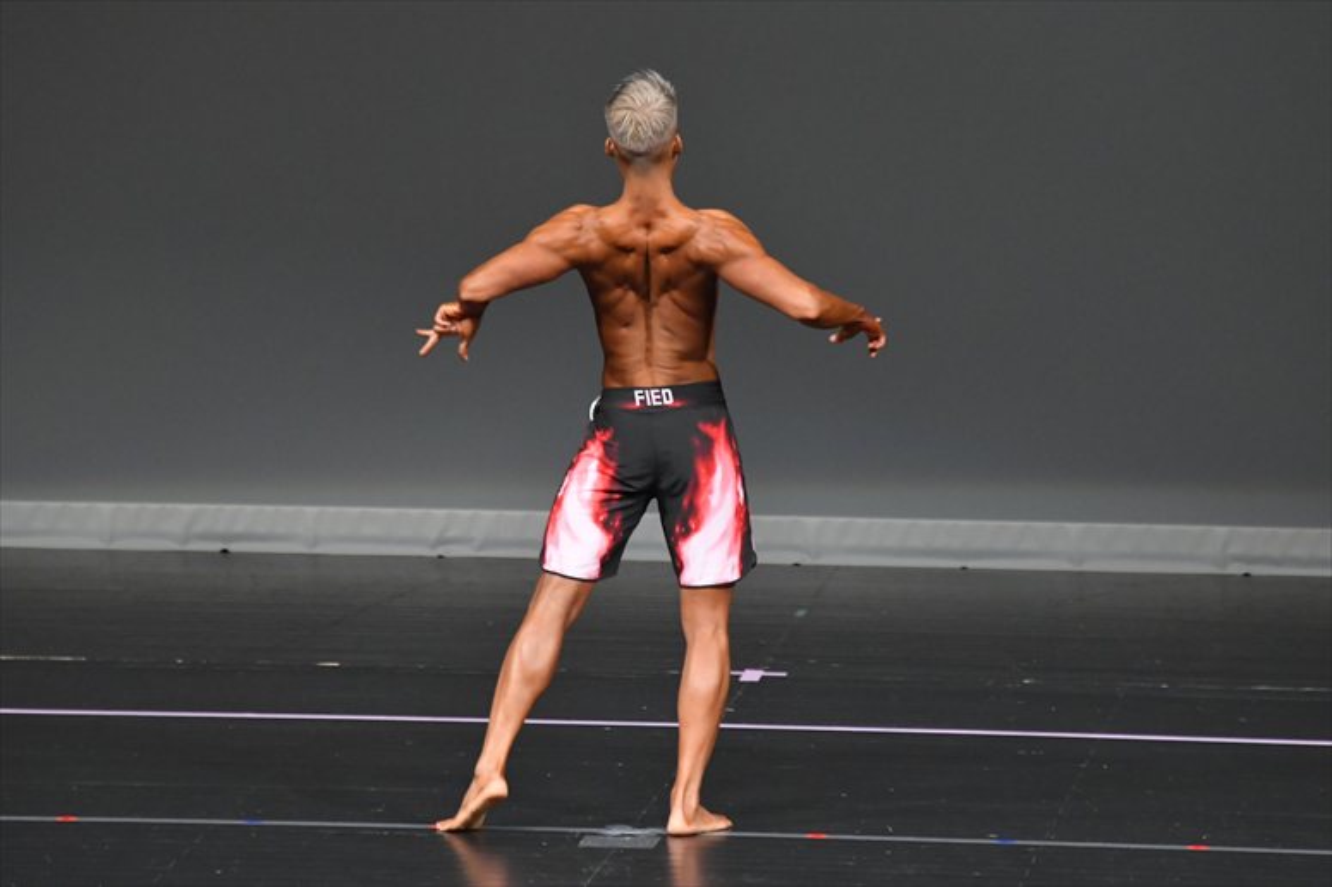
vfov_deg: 4.4
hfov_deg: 6.5
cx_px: 666
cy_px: 444
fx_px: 11649
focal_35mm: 315
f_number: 5.6
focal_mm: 210
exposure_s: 1/400
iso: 4000
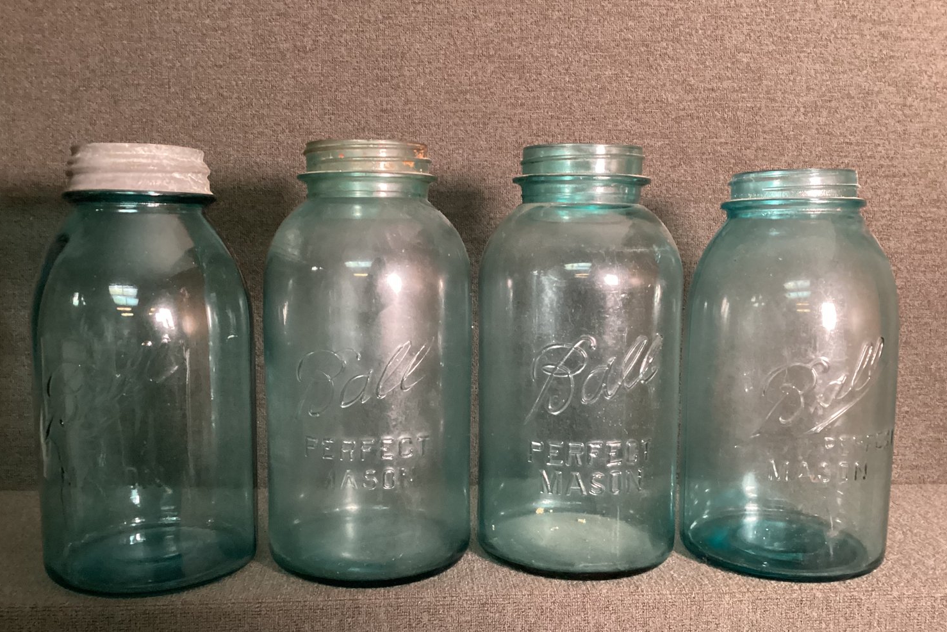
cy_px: 350
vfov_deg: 39.9
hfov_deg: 57.2
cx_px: 471
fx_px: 868
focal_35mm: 33
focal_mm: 3.3
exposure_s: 1/30
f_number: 2.4
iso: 640
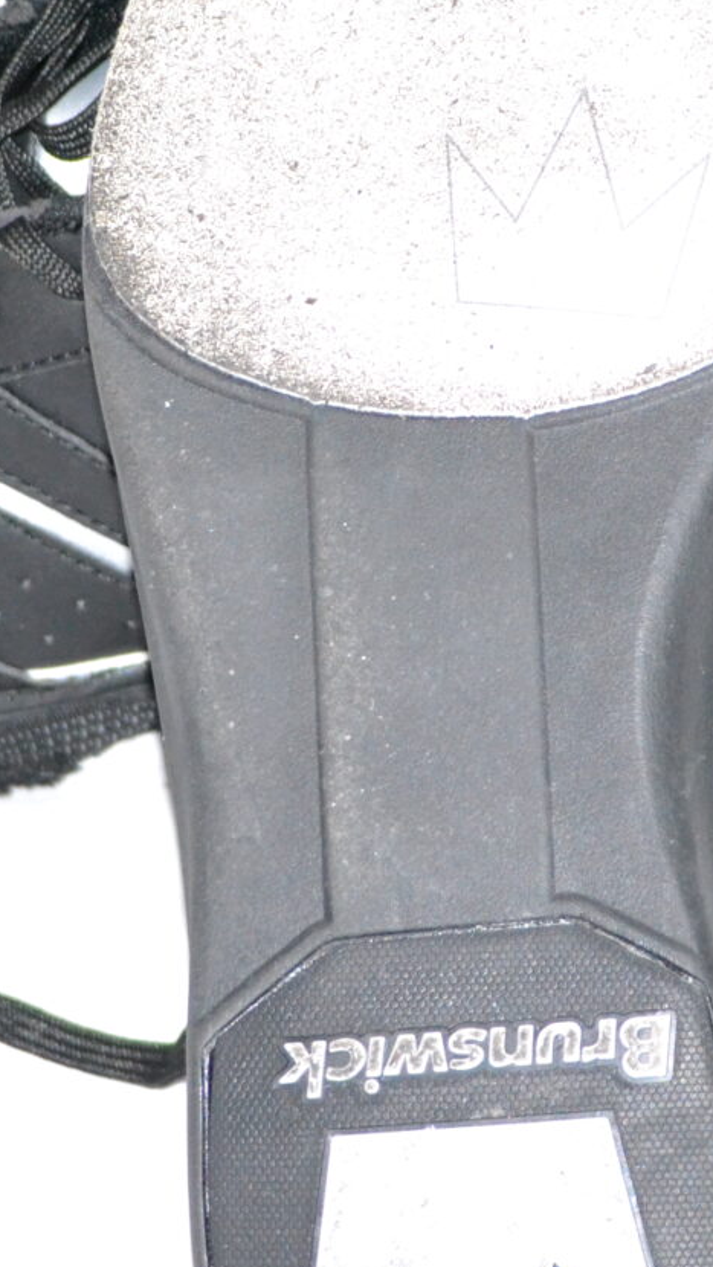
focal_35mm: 213
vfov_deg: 10.1
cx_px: 409
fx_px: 7167
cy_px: 463
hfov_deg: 5.7
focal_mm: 55
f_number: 4
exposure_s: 1/60
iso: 2000
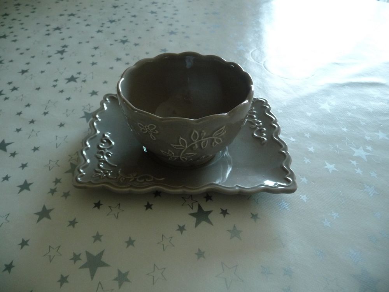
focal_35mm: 28
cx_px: 194
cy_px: 146
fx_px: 315
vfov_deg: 49.7
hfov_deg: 63.4
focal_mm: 4.7
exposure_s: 1/30
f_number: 3.3
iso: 250
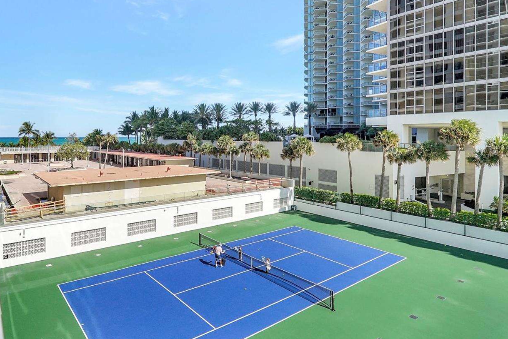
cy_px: 199
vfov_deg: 59.2
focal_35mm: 21
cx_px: 198
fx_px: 296
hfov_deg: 80.0
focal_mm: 16
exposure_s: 1/320
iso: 640
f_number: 13
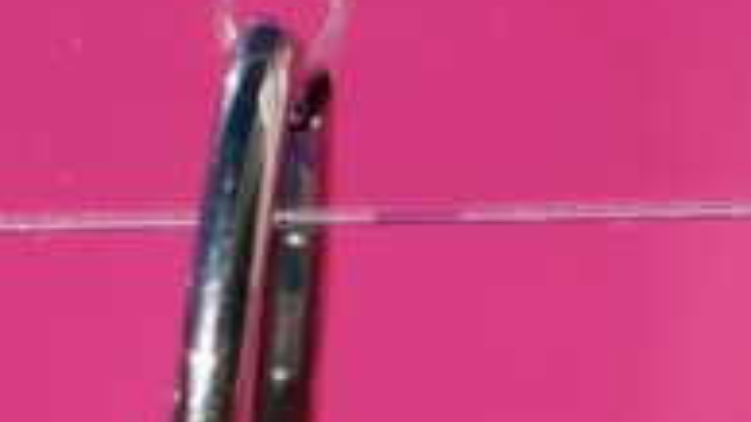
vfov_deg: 4.4
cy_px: 625
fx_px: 5455
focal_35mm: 274
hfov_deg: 7.8
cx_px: 875
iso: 160
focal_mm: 35
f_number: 5.6
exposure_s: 1/2500
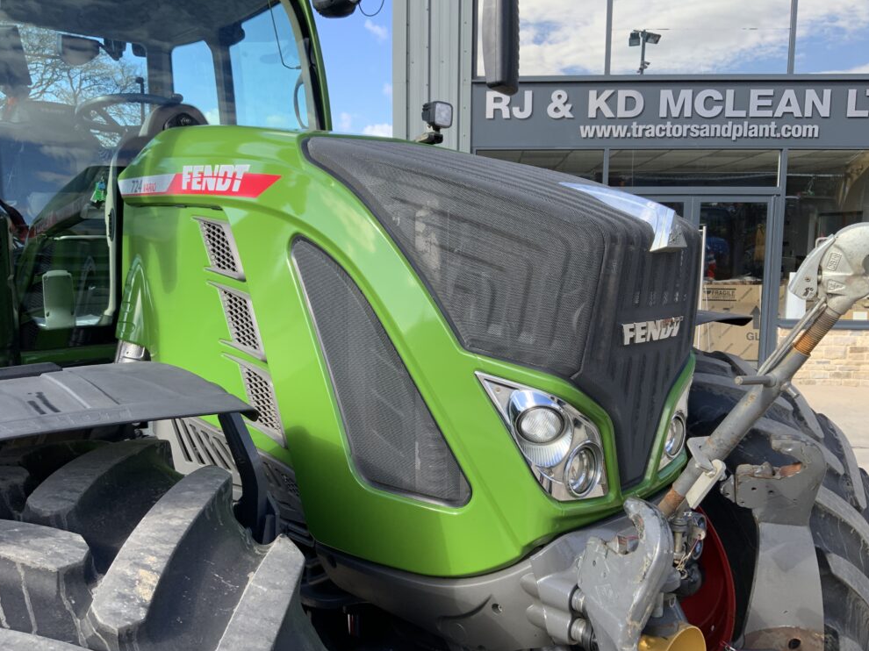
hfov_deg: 60.0
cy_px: 322
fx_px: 753
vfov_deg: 46.8
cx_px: 435
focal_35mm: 30
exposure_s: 1/504
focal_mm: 3
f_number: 1.8
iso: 16
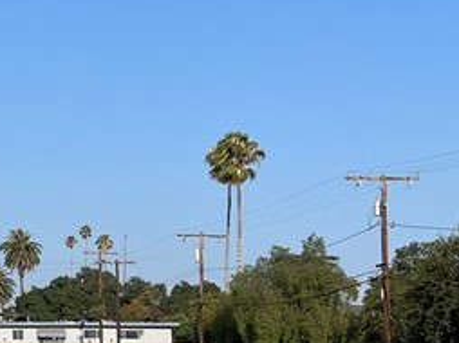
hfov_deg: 16.5
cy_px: 206
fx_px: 1391
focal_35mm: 105
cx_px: -289
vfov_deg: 14.1
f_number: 1.6
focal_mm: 5.1
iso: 50
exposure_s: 1/3876
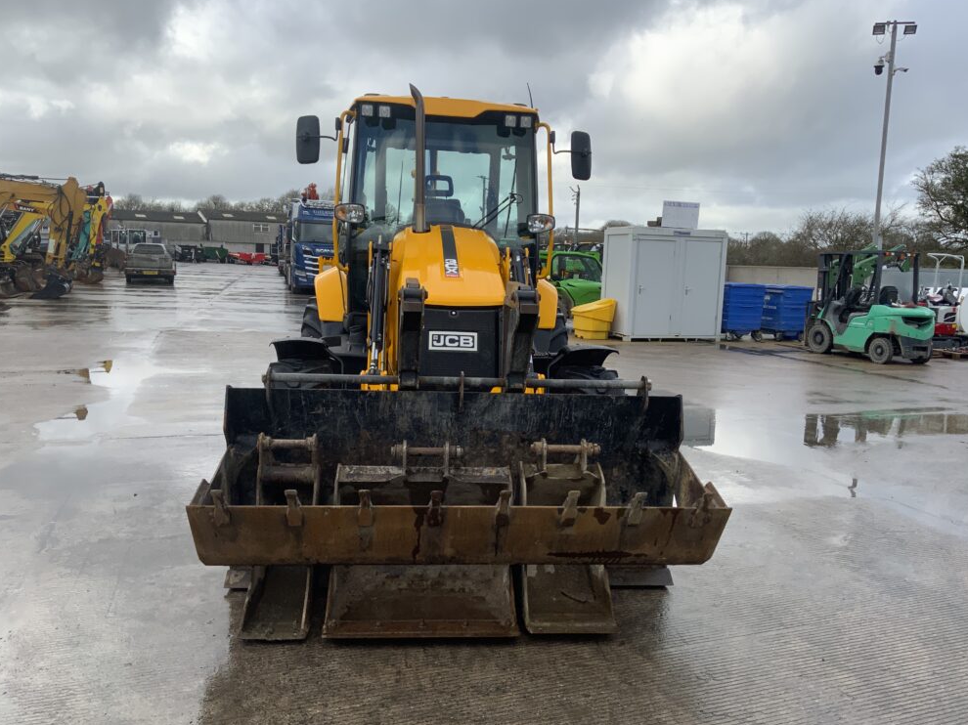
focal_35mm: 30
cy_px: 368
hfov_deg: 60.0
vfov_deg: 46.8
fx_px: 839
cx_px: 495
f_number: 1.8
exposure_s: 1/929
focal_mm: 3
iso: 16
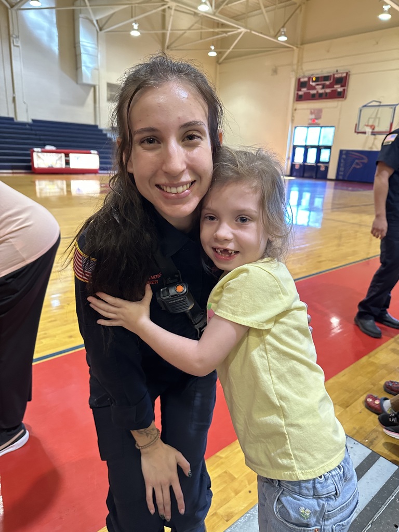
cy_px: 266
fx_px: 369
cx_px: 200
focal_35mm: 24
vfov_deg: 71.6
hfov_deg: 56.8
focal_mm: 6.86
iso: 500
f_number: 1.78
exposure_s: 1/60
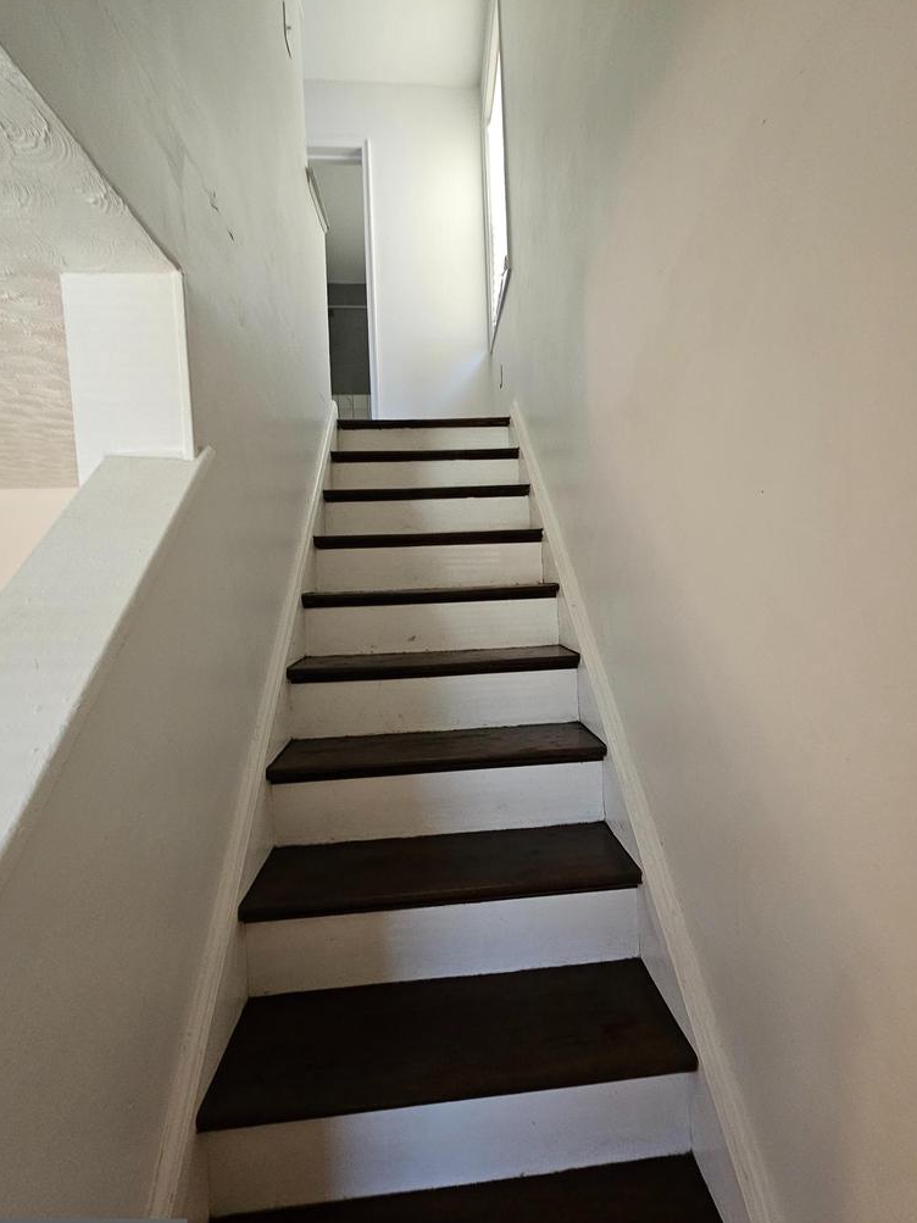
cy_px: 630
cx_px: 467
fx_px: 495
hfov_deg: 85.7
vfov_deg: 102.0
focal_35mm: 14
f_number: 2.2
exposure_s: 1/30
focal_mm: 2.2
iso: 320
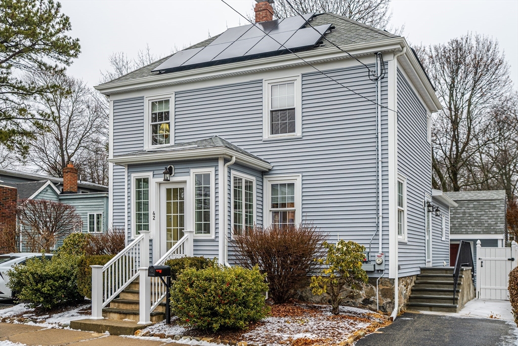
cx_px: 259
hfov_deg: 54.4
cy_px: 173
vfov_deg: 37.9
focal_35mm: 35
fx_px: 504
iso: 200
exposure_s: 1/200
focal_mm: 35
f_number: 4
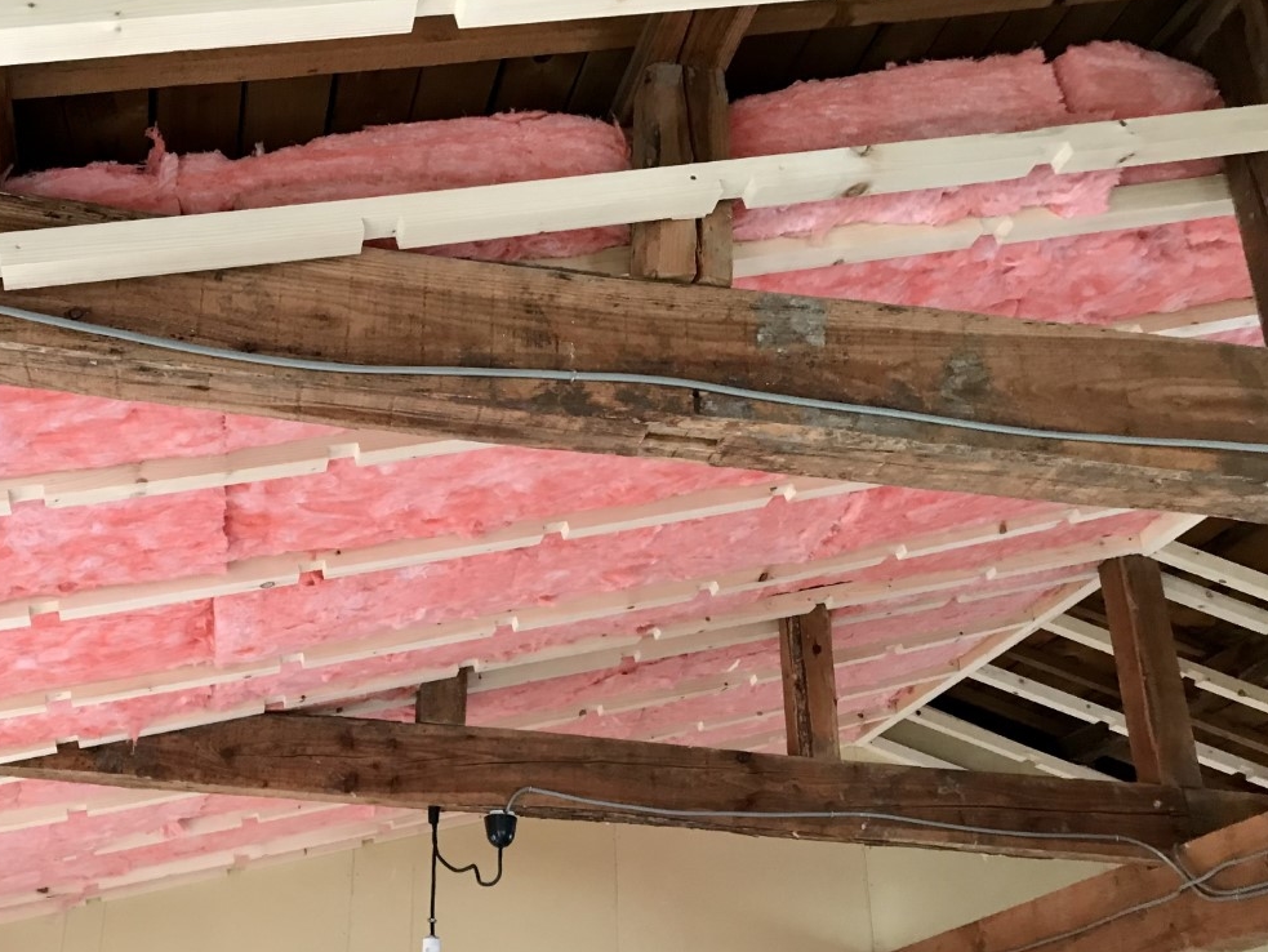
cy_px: 494
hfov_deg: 45.2
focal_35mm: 41
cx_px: 437
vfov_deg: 35.2
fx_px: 1502
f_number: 1.8
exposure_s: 1/15
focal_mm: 4
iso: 40
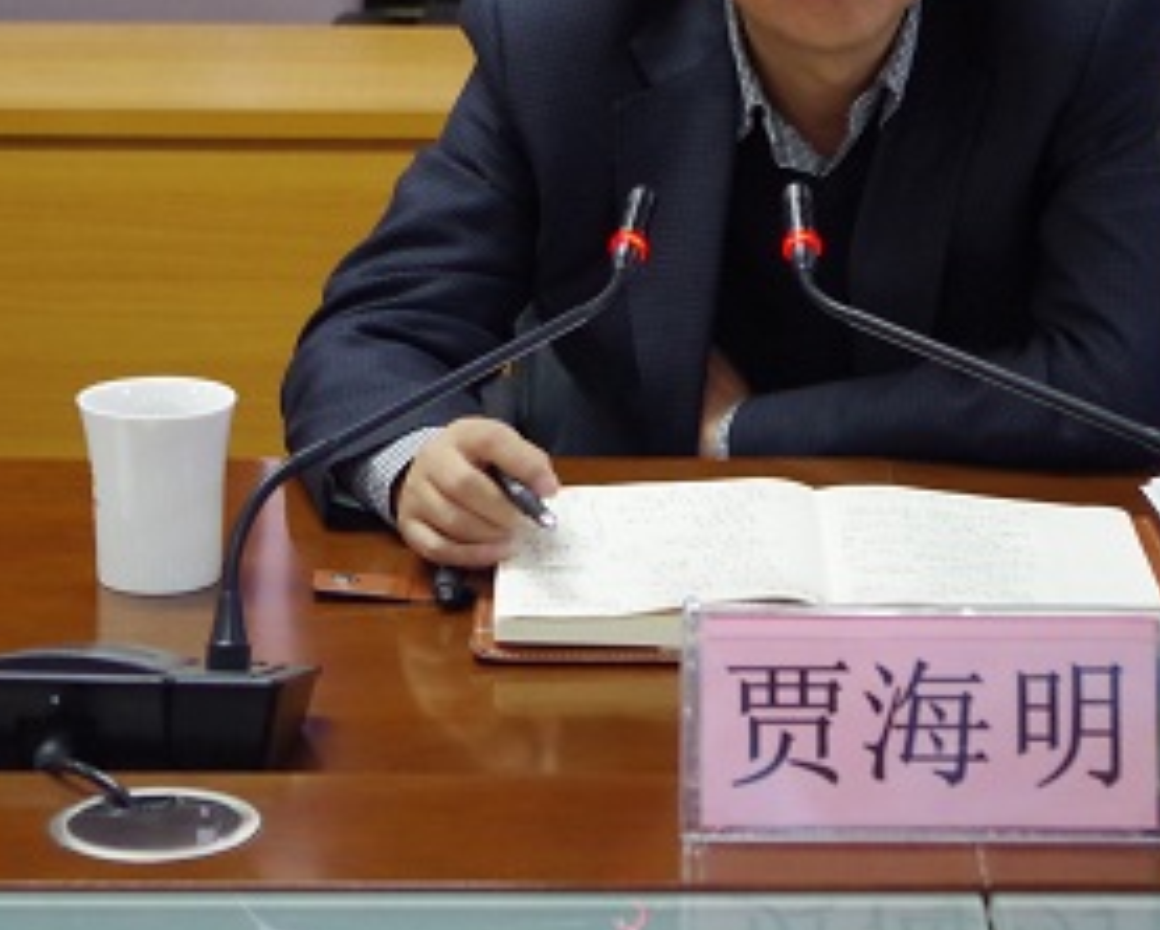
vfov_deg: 11.4
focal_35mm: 135
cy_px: 191
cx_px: 620
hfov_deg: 14.3
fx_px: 4638
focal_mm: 47.5
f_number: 5.6
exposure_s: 1/15
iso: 1600
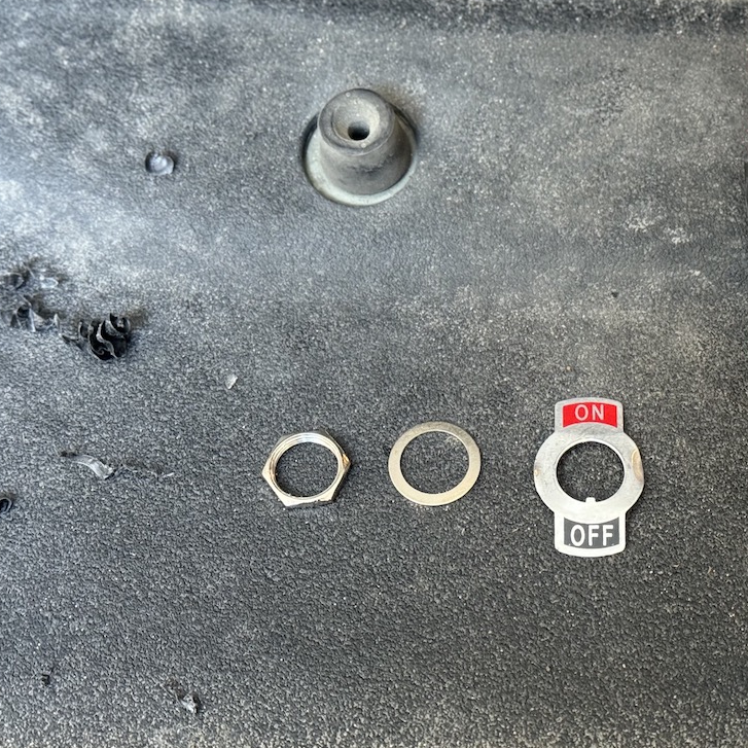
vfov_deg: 23.7
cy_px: 414
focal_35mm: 73
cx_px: 512
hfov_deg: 23.5
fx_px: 1785
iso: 500
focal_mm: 6.86
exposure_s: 1/40
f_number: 1.78
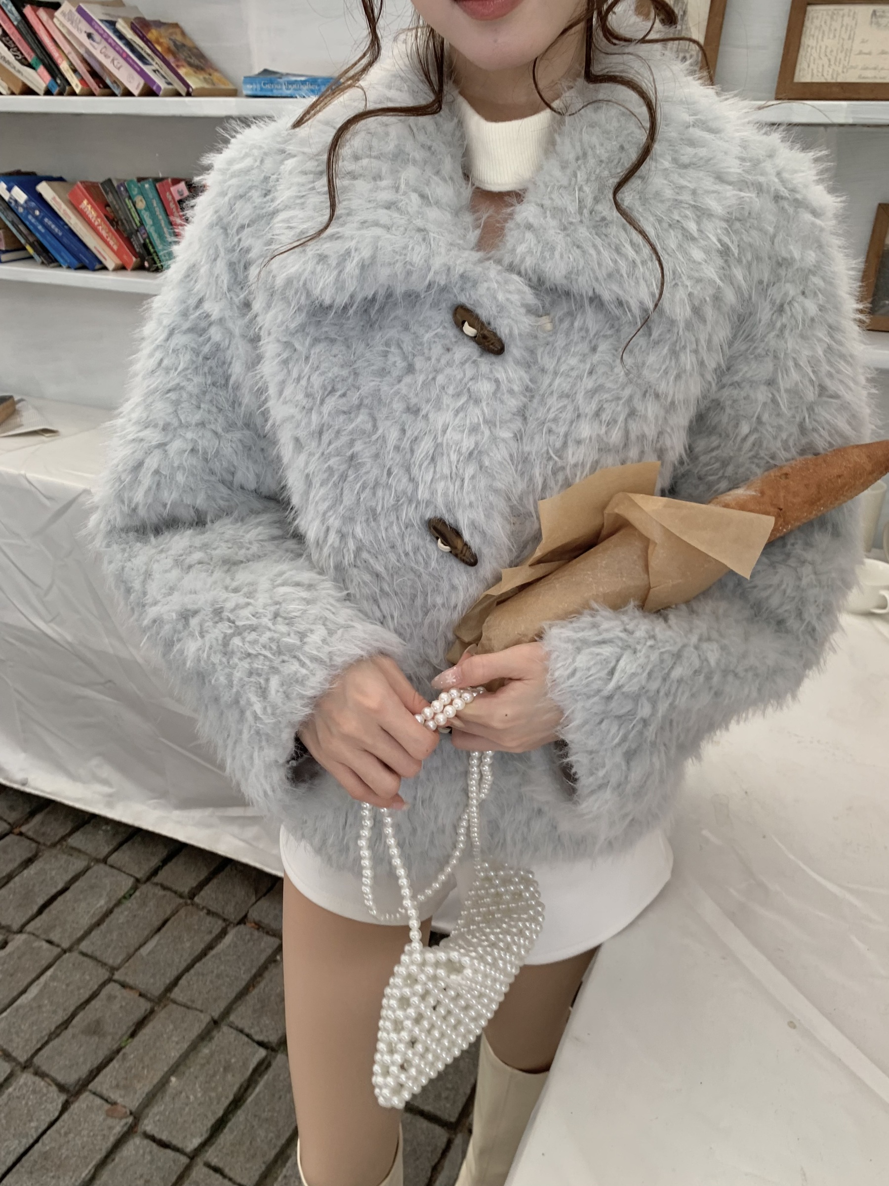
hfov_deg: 53.1
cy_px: 593
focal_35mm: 26
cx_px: 444
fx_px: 890
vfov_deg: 67.3
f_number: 1.8
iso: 32
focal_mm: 4.25
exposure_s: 1/122
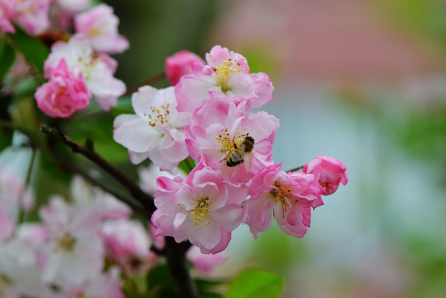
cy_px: 149
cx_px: 223
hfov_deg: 13.0
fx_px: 1951
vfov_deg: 8.7
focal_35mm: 158
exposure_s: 1/1250
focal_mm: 105
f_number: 4.5
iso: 400
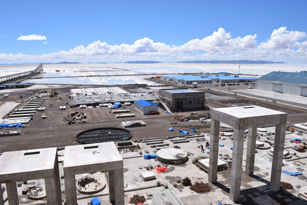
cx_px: 154
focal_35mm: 27
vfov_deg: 47.9
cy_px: 102
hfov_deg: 67.4
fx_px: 230
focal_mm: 18
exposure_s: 1/500
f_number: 11
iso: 200
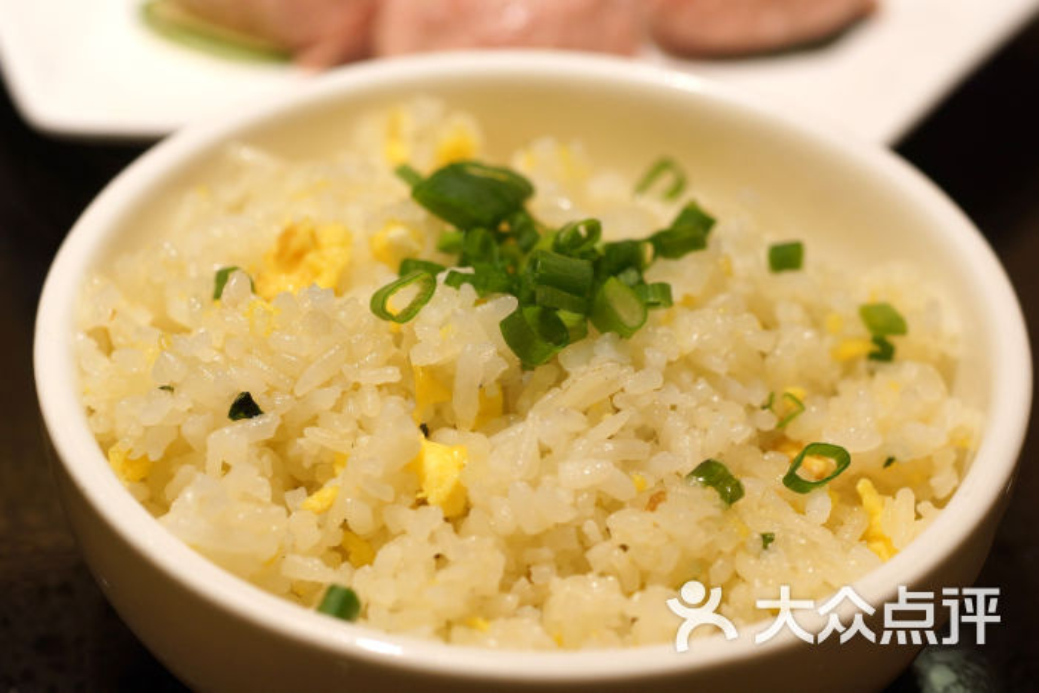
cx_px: 520
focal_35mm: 75
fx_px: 2165
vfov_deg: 18.2
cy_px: 346
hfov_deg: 27.0
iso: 320
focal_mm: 50
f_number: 4
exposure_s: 1/80
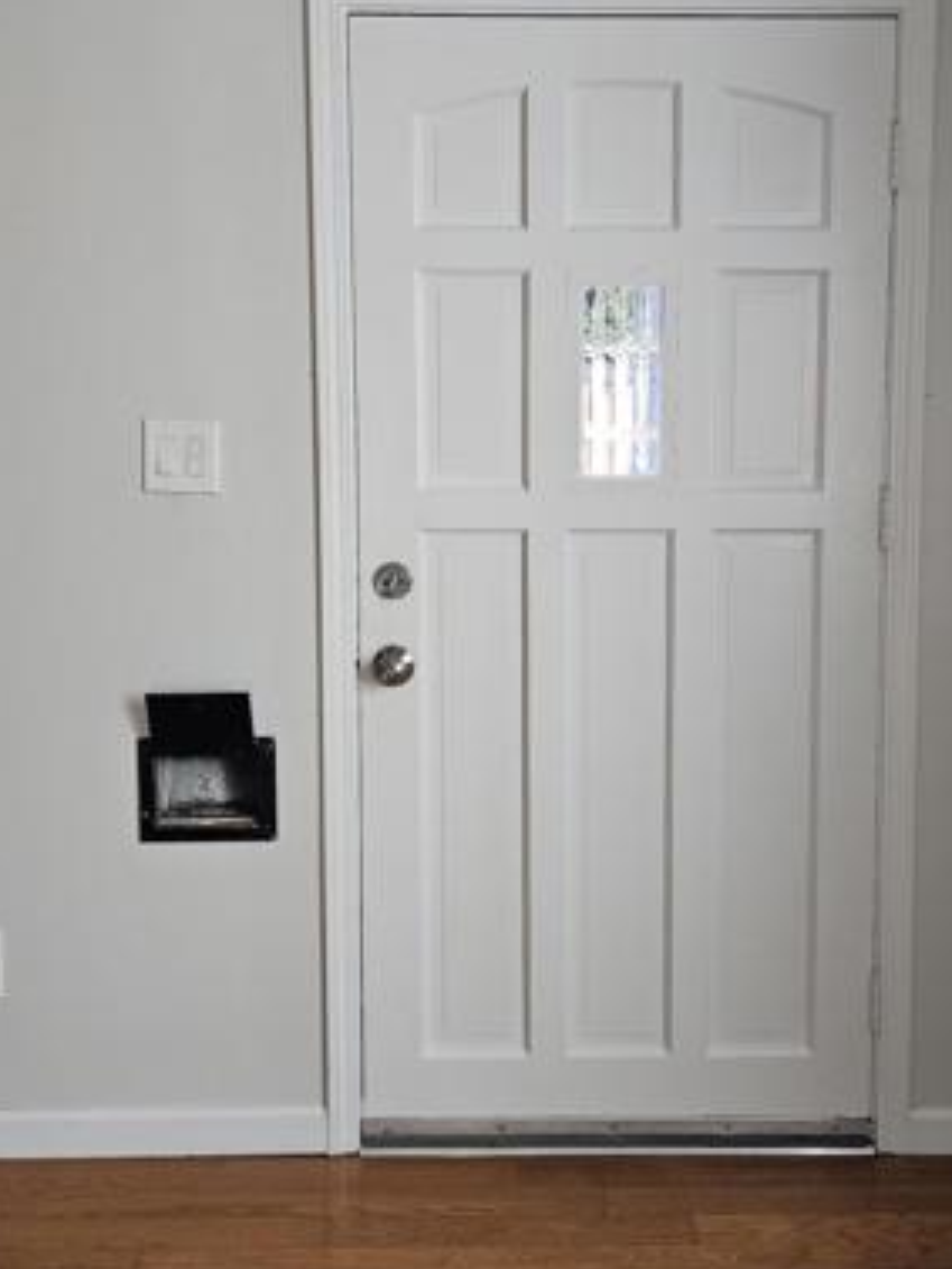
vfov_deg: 47.7
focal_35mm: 39
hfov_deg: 36.7
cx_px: 575
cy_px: 528
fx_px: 1429
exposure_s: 1/180
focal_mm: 6.3
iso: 100
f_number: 1.7
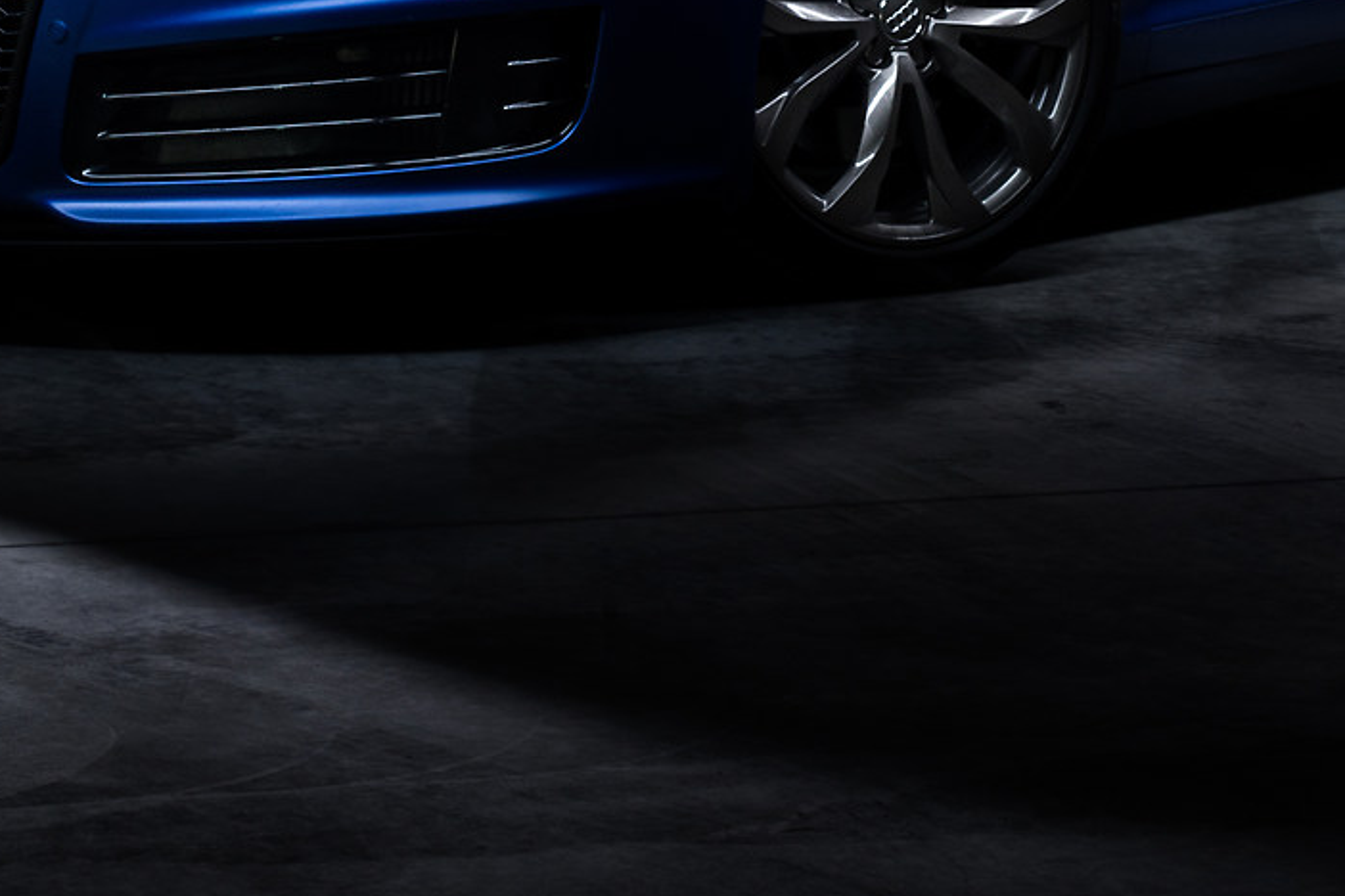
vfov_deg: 8.0
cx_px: 814
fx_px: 6388
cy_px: -69
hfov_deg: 12.0
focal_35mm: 171
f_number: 13
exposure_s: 6
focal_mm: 50
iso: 100
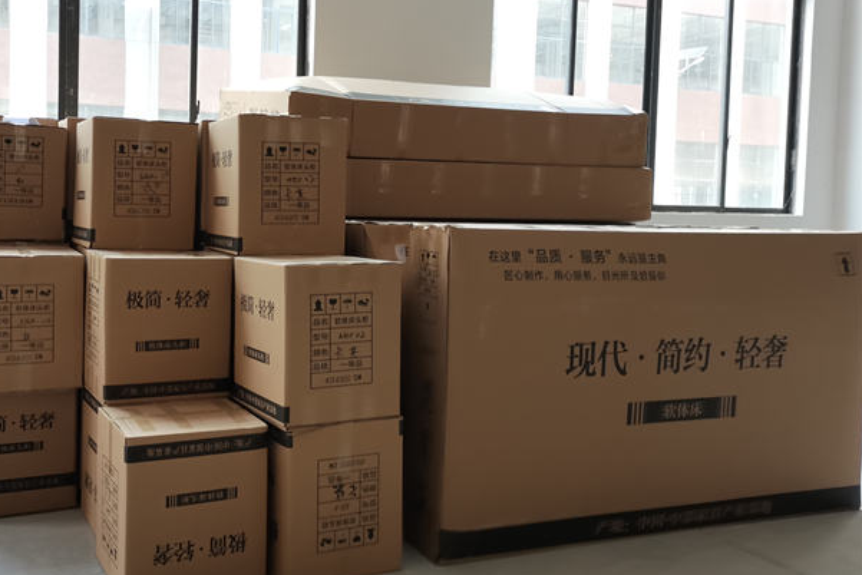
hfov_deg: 52.2
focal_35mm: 36
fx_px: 862
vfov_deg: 36.8
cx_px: 291
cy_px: 242
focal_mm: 5.58
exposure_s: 1/100
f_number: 1.8
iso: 160
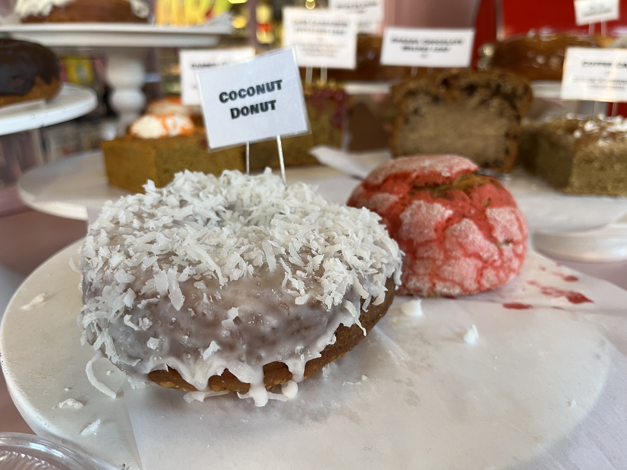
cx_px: 314
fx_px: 471
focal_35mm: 26
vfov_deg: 53.1
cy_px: 235
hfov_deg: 67.3
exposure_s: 1/60
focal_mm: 5.1
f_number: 1.6
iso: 80
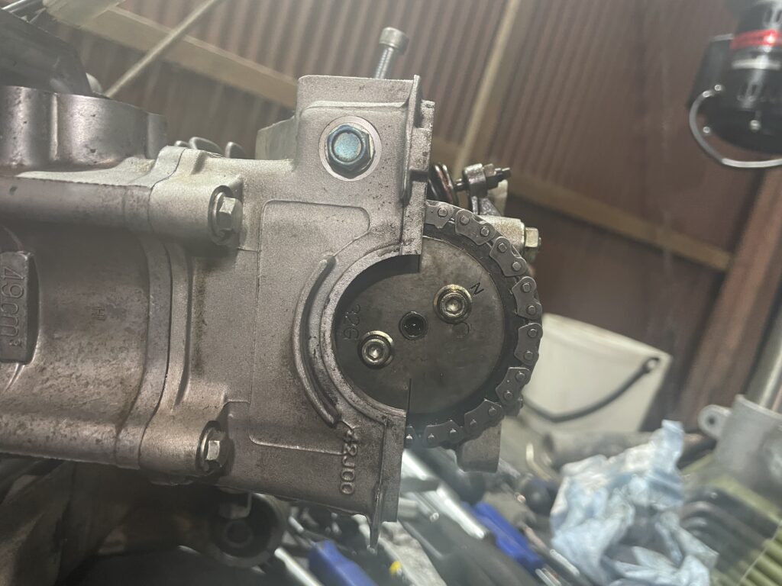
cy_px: 293
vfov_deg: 53.1
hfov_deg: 67.3
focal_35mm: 26
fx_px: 587
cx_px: 391
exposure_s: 1/50
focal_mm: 4.2
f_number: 1.6
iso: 160
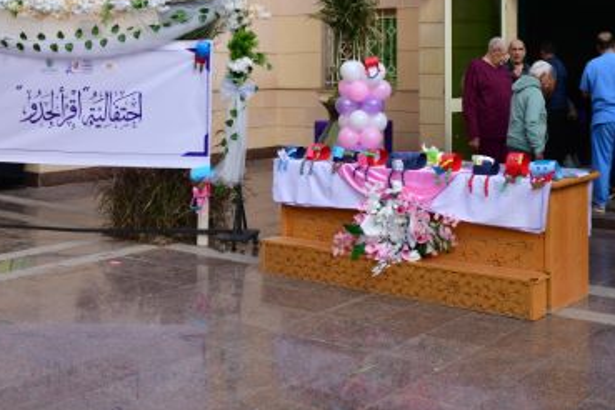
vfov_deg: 25.0
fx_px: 888
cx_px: 418
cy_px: 18
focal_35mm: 52
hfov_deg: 37.7
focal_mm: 24
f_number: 3.5
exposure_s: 1/500
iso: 64
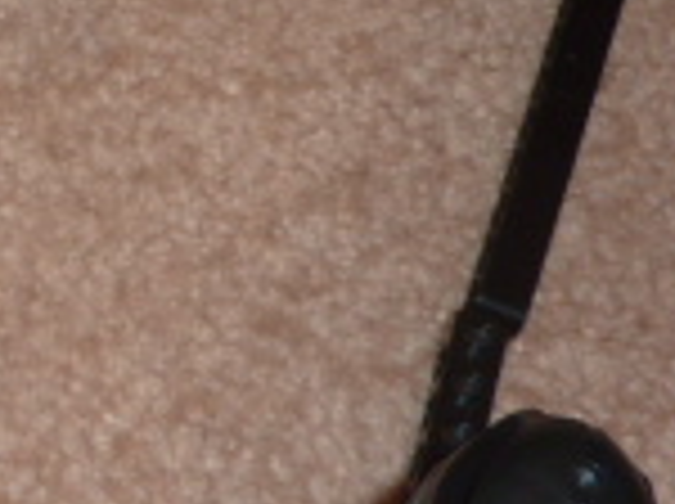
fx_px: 2083
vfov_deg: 13.5
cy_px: -54
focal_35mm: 107
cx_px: -410
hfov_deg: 16.4
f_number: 3.3
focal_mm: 4.1
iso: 100
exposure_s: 1/30
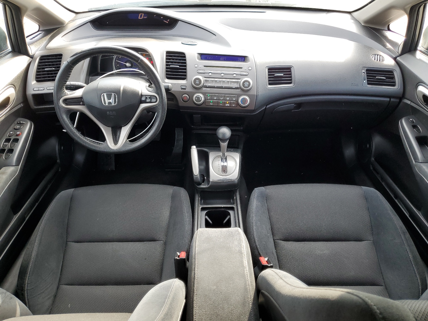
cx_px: 214
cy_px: 160
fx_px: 321
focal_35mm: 26
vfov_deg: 53.1
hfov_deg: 67.3
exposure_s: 1/130
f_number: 1.5
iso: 50
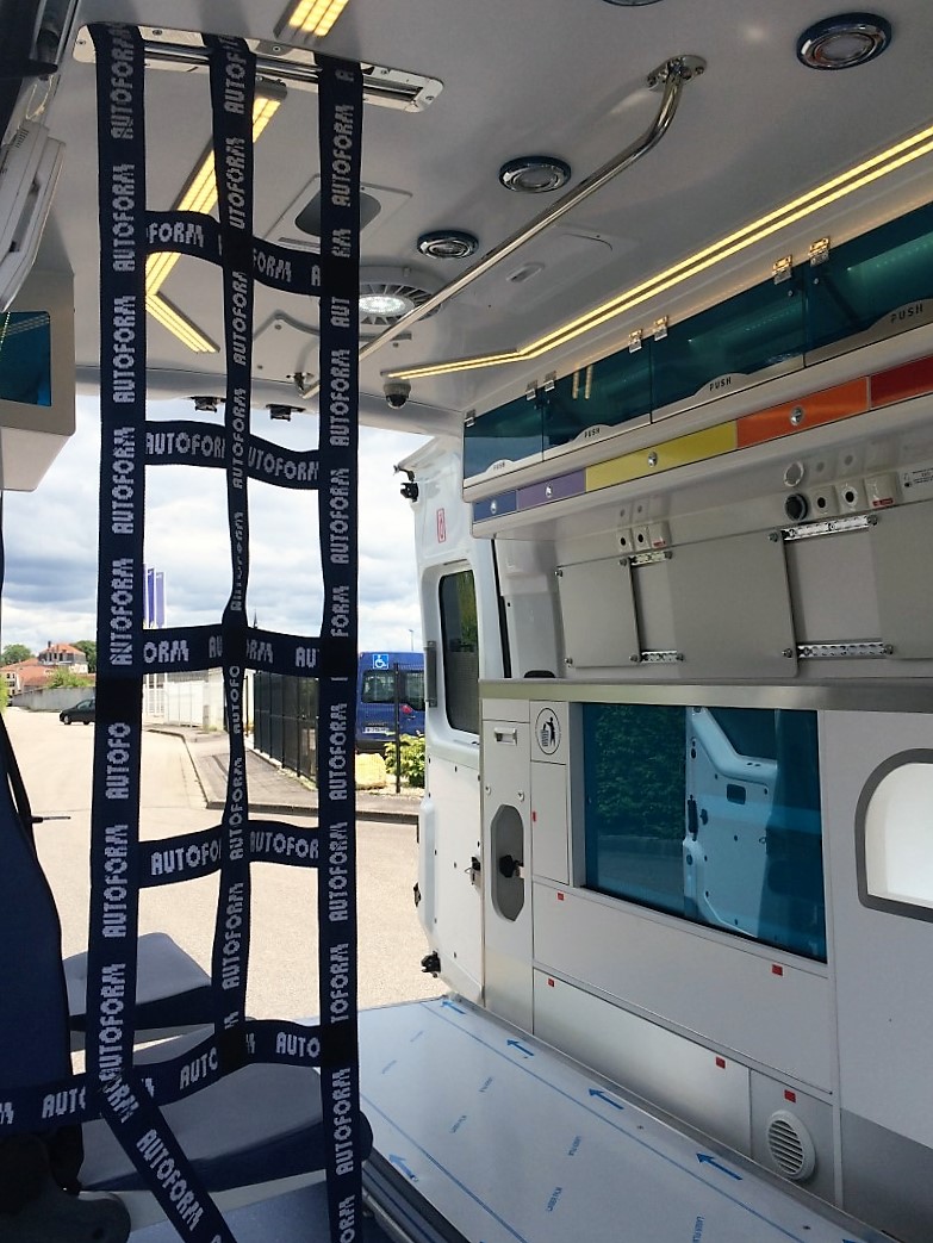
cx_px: 466
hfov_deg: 48.3
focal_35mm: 29
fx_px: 1042
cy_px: 622
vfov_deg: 61.6
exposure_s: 1/1709
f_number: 2.2
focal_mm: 4.15
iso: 32
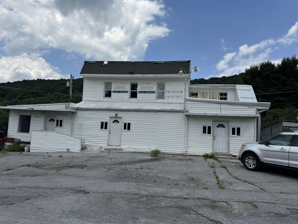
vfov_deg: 56.8
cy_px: 112
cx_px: 149
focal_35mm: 24
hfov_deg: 71.6
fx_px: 207
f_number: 1.78
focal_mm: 6.76
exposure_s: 1/6410
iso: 80
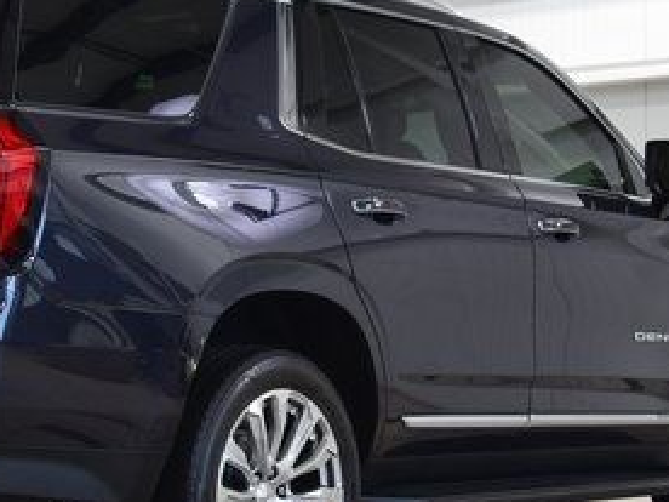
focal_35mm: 117
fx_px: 2263
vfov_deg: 12.6
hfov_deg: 16.7
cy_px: 316
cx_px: 162
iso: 500
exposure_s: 1/15
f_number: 6.3
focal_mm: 35
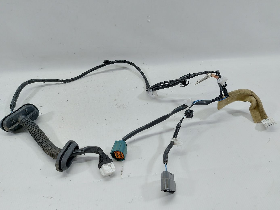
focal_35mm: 24
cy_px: 105
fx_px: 194
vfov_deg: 56.8
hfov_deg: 71.6
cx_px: 140
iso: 64
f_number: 1.8
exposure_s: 1/50
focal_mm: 5.23
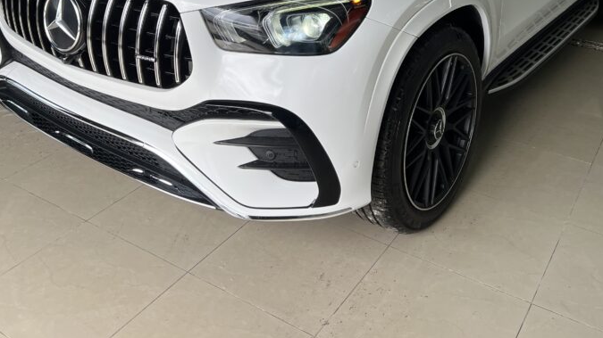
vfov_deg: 25.0
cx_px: 314
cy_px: -67
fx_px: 687
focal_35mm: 43
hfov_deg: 47.4
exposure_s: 1/611
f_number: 1.5
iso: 50
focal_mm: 5.7
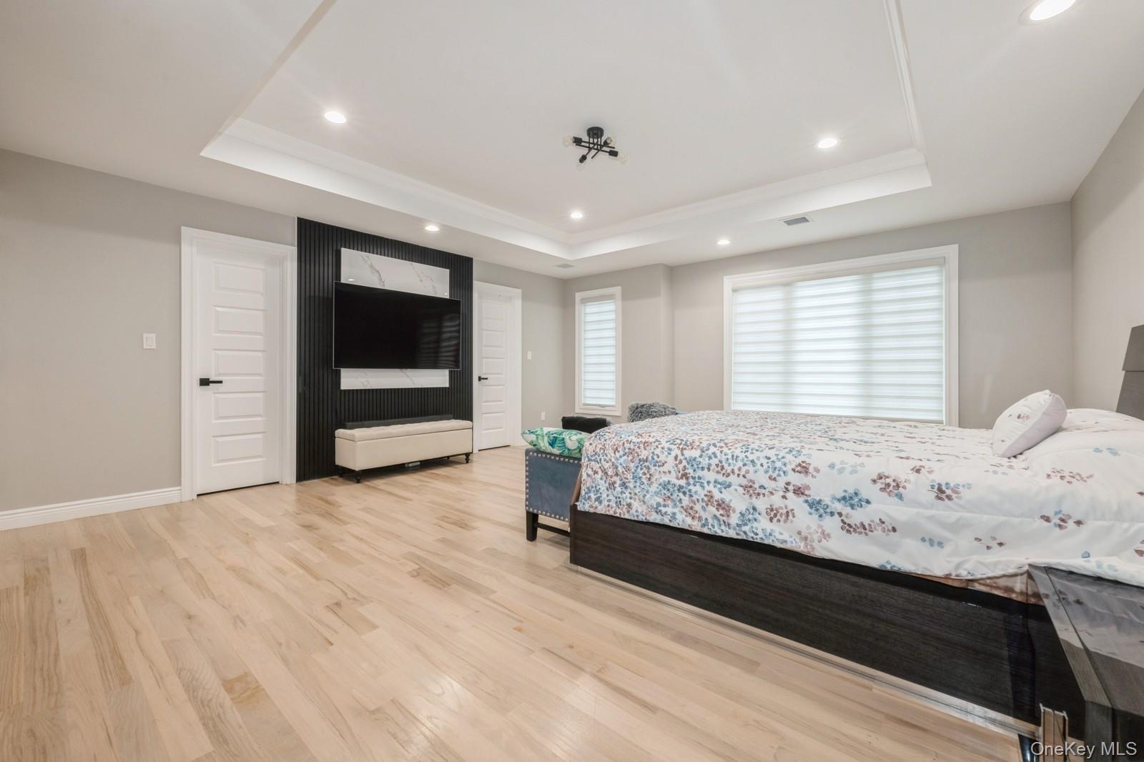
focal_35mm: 14
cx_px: 572
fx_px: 445
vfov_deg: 81.2
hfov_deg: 104.3
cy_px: 381
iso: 400
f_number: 11
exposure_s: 1/13
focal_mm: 14
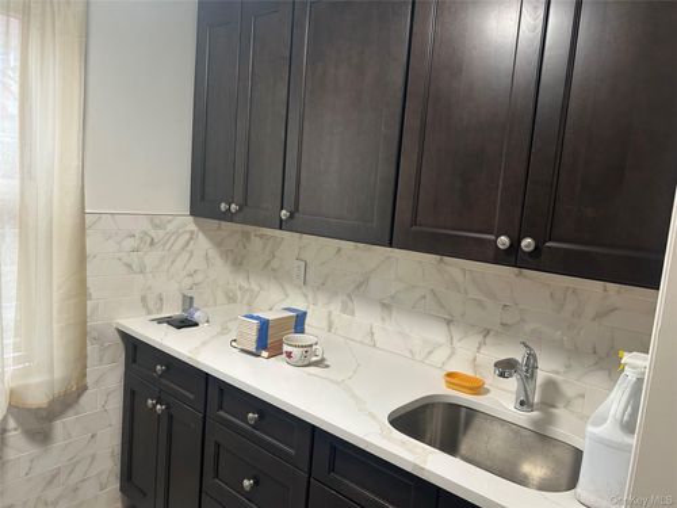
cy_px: 254
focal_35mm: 26
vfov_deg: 53.1
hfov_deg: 67.3
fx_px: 508
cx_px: 338
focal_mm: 5.7
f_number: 1.5
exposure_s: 1/60
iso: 100
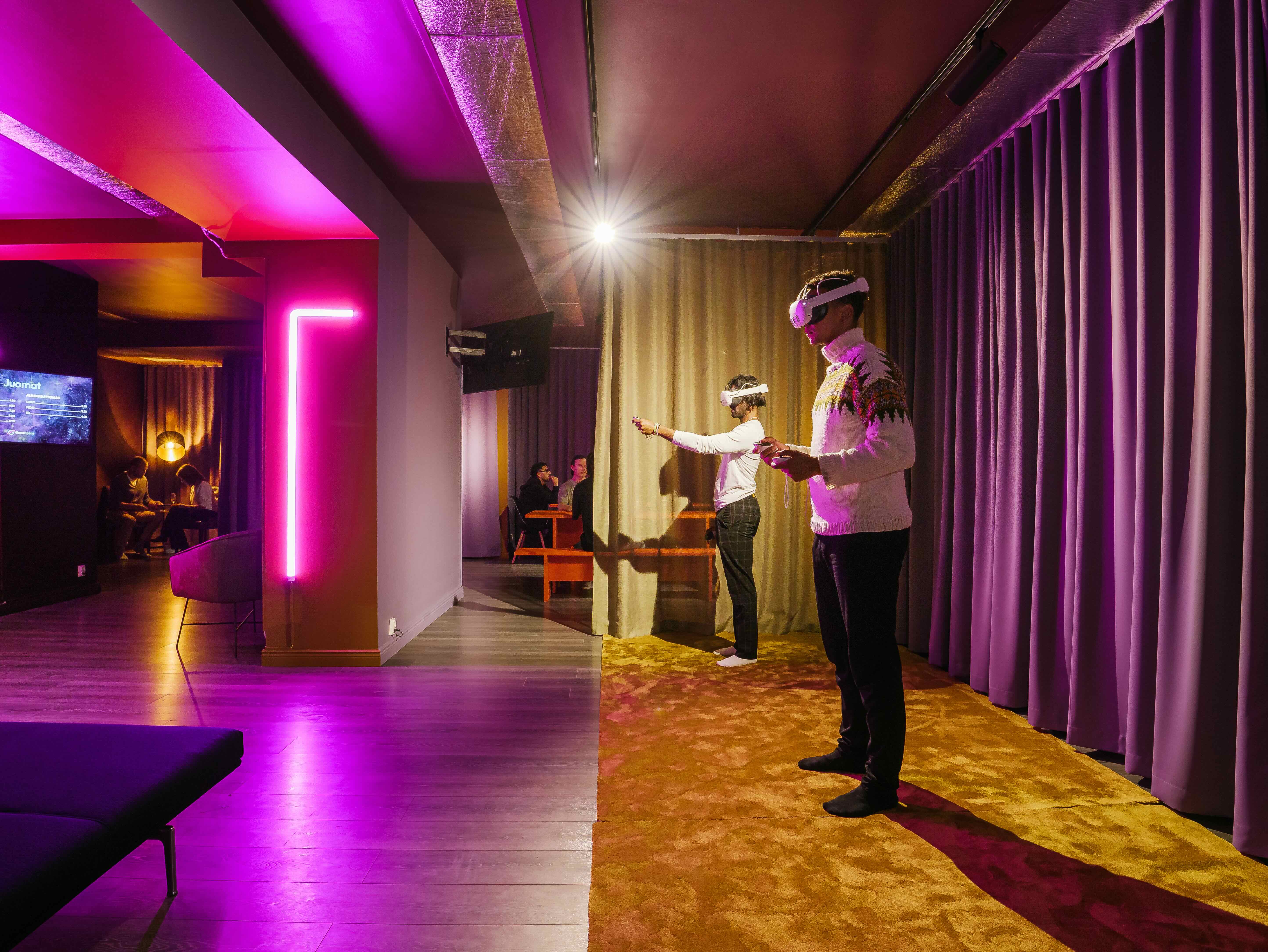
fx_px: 733
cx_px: 634
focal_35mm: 20
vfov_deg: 66.0
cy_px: 476
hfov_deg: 81.7
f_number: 4
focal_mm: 10
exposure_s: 1/15
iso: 1600
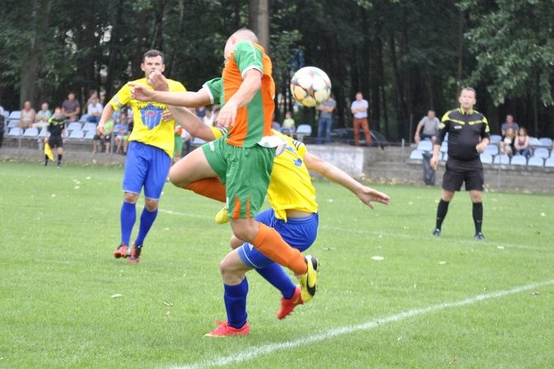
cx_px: 277
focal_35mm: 99
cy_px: 184
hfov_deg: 20.6
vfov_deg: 13.8
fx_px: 1523
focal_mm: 66
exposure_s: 1/400
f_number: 4.2
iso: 800
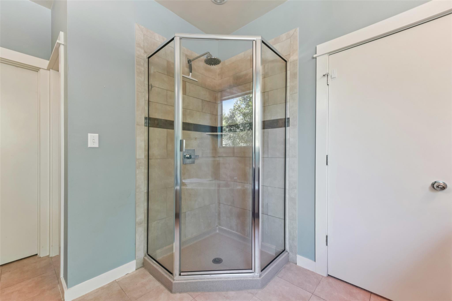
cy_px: 150
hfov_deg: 104.3
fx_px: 176
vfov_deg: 81.2
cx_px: 226
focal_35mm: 14
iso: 400
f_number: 8
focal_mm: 14
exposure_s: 1/6
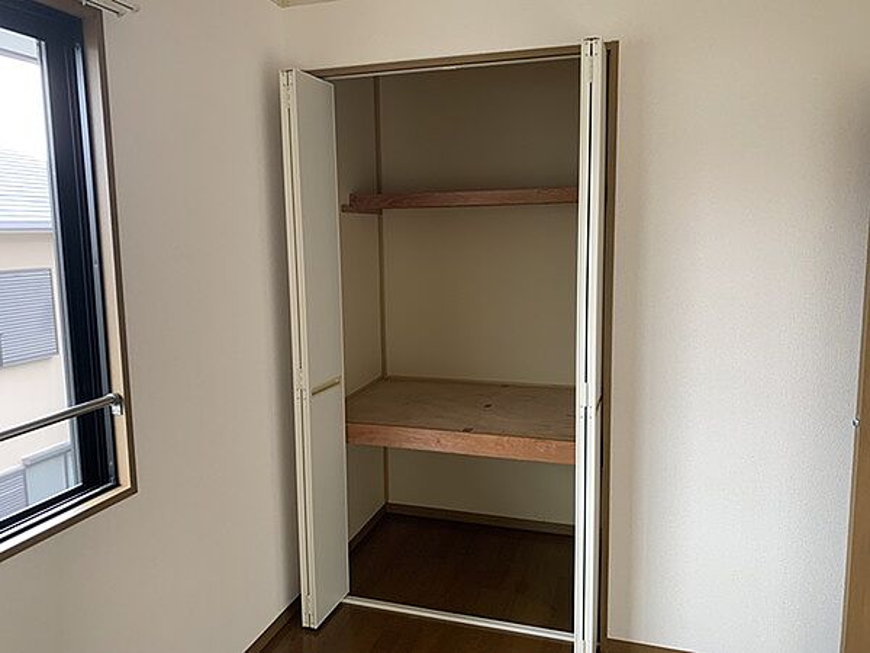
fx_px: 653
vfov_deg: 53.1
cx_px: 435
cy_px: 326
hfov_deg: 67.3
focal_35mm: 26
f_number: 1.8
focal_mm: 4.25
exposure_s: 1/69
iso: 100
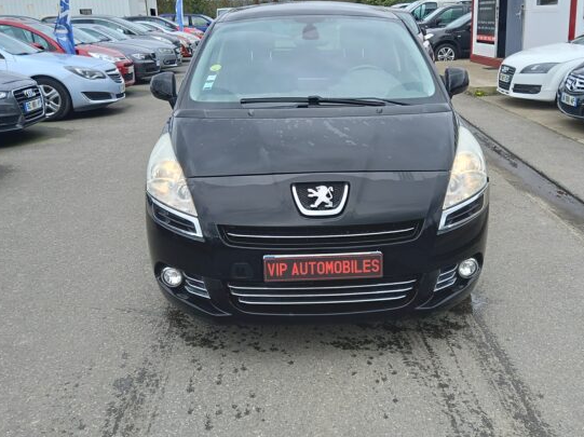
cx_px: 315
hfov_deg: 50.1
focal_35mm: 37
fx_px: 624
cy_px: 174
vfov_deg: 38.5
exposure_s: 1/193
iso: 25
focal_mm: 4.6
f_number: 2
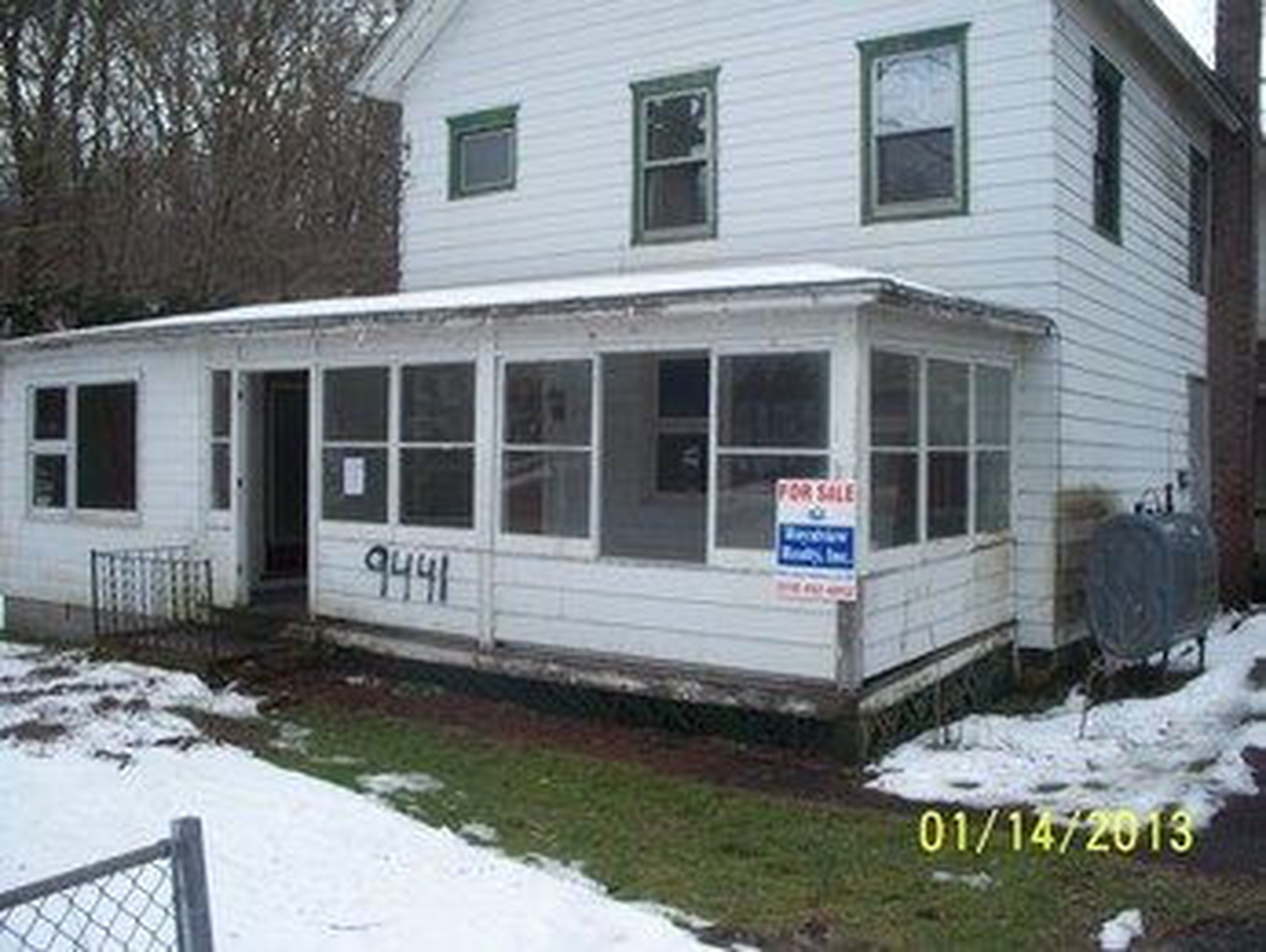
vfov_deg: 39.7
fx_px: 1318
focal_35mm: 36
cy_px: 476
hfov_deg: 51.3
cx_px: 633
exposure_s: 1/320
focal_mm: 7.54
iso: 64
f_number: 2.8
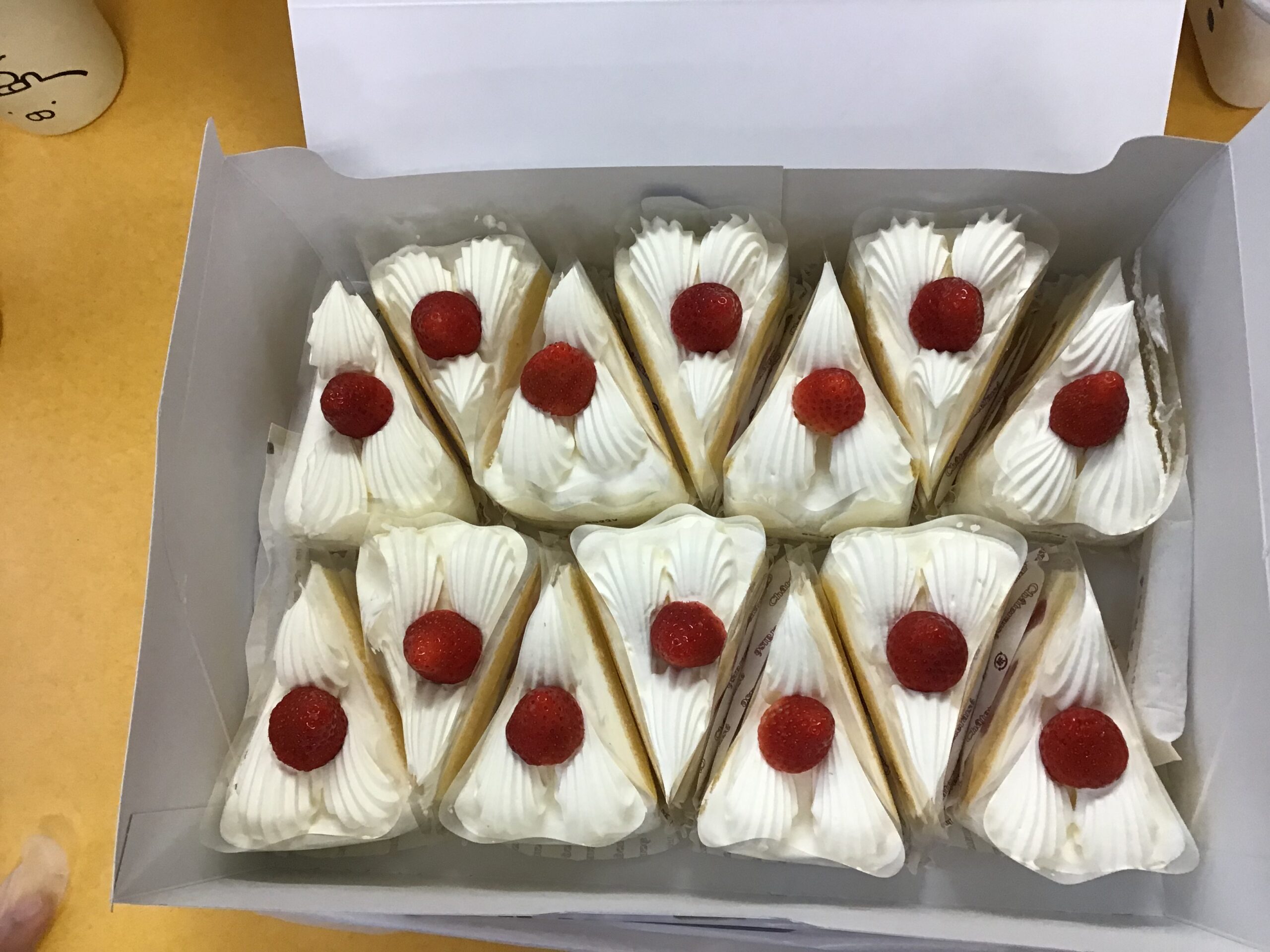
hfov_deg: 58.4
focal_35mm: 31
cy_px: 476
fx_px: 1137
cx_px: 635
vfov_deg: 45.4
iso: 40
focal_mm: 3.3
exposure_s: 1/30
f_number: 2.4
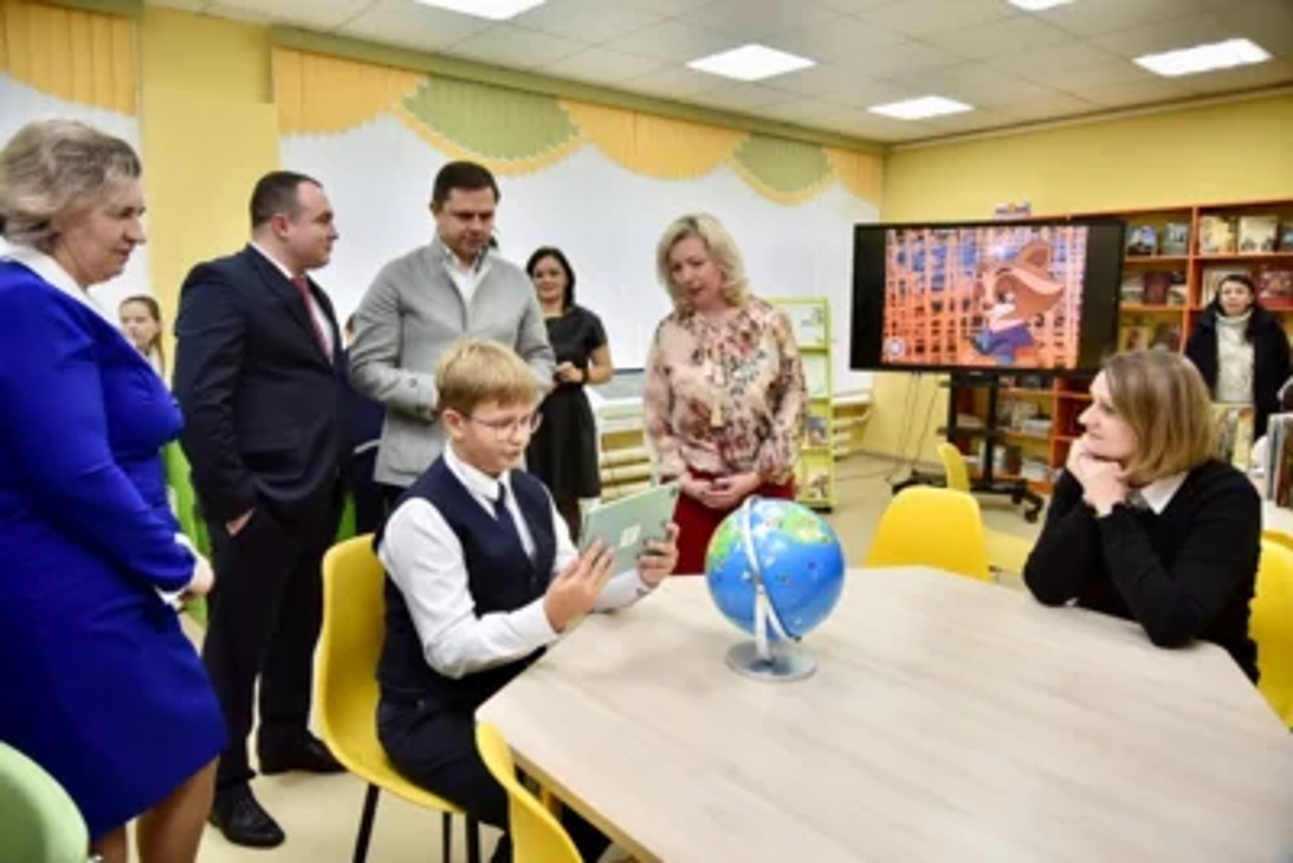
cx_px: 646
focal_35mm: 24
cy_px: 432
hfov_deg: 73.7
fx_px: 862
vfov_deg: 53.2
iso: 800
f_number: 5.6
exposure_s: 1/160
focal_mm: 24
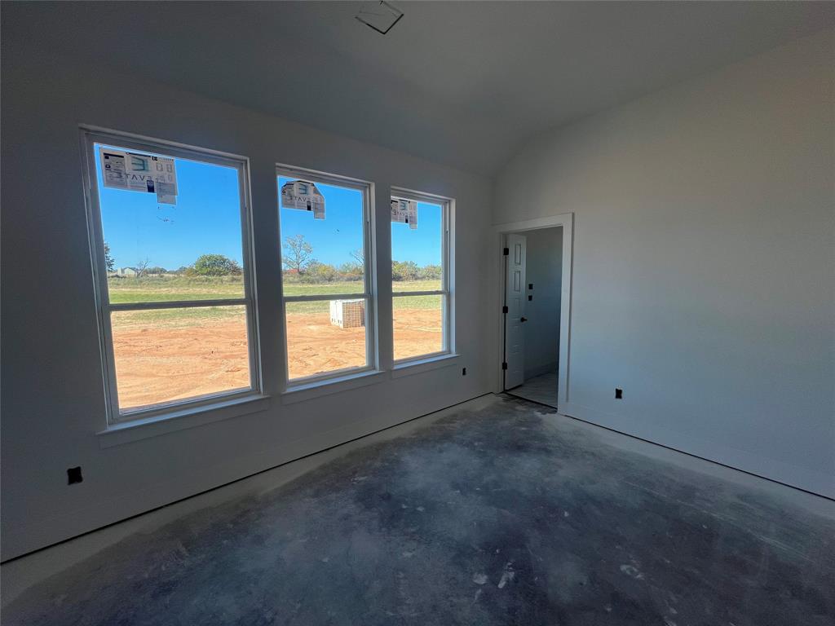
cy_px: 313
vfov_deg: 89.9
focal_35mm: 13
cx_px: 418
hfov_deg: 106.2
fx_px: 314
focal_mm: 1.57
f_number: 1.8
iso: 32
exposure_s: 1/550
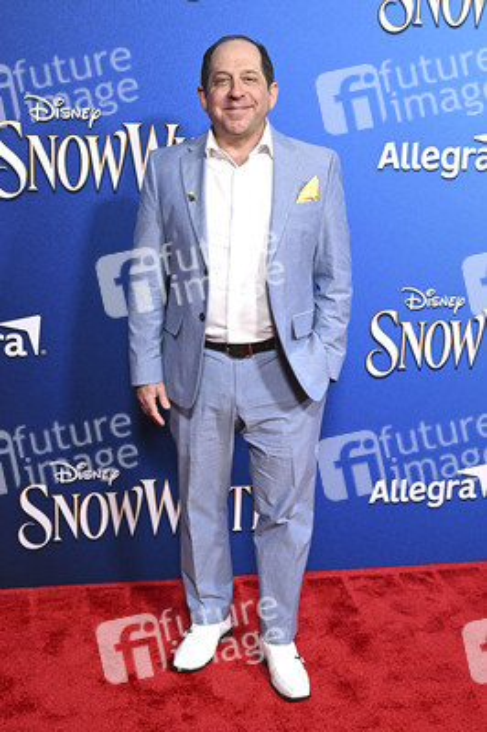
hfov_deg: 29.2
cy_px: 366
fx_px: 935
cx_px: 244
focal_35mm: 46
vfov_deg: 42.8
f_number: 4.5
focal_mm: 46
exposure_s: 1/250
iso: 3200
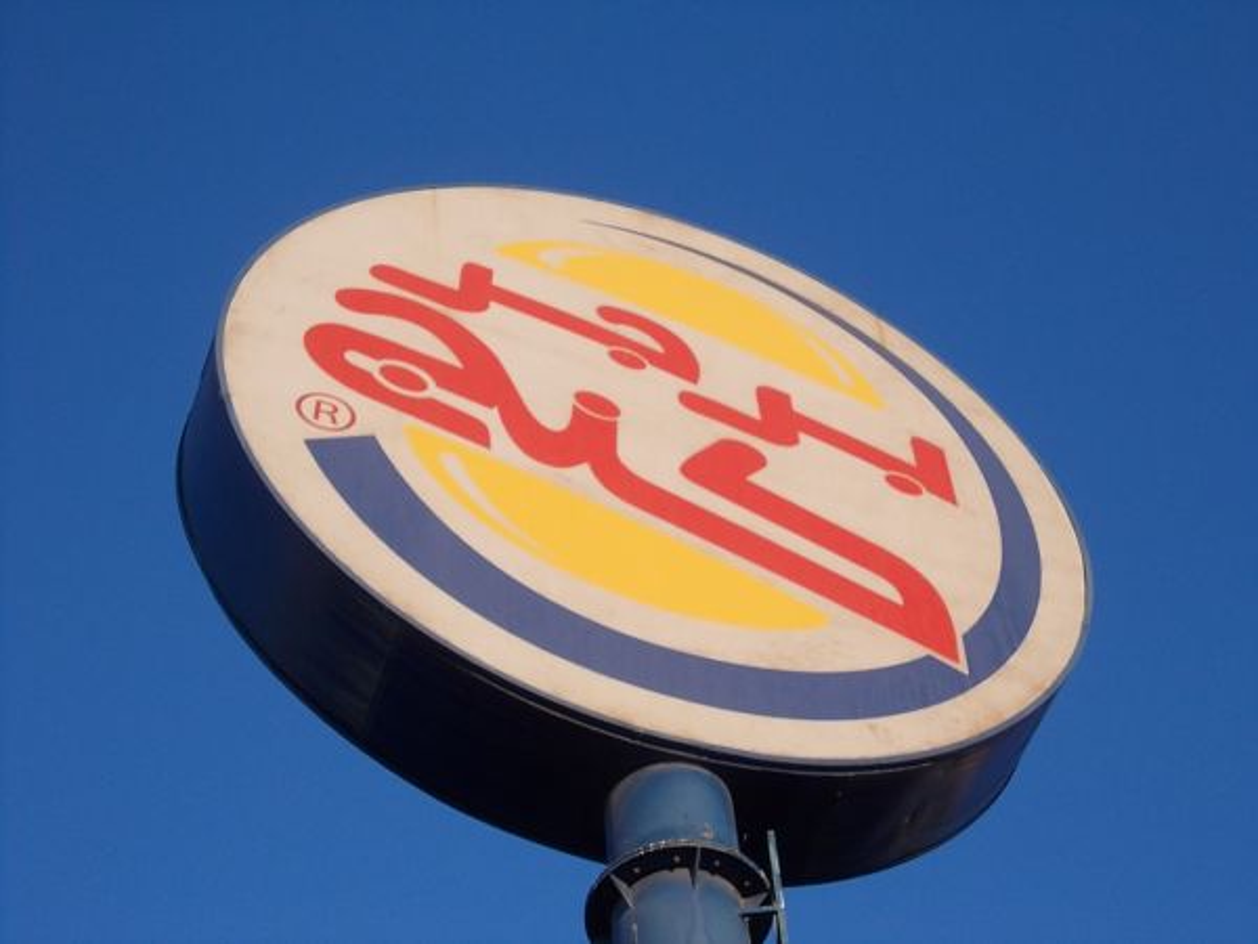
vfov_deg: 18.0
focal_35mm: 82
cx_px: 629
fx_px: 2980
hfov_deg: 23.8
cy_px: 472
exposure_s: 1/250
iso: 80
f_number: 4.8
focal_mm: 11.6
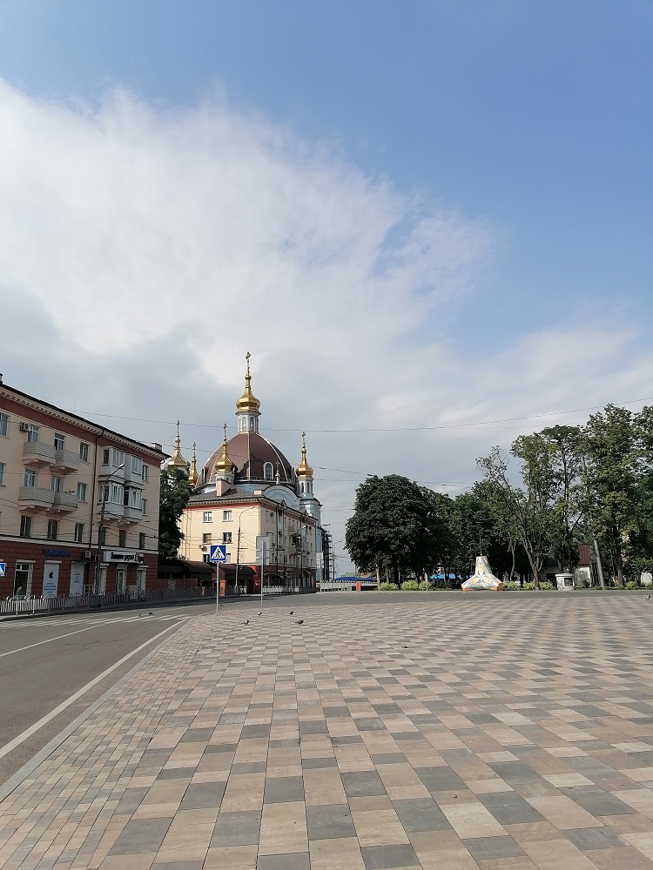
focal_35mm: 27
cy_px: 435
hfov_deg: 51.4
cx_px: 326
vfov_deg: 65.3
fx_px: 679
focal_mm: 5.3
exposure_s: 1/1653
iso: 50
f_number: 1.8
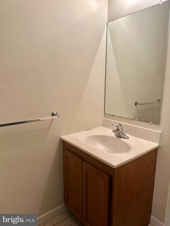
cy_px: 113
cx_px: 85
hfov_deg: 56.8
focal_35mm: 24
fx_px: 157
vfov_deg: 71.6
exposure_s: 1/120
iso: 100
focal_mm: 6.86
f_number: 1.78
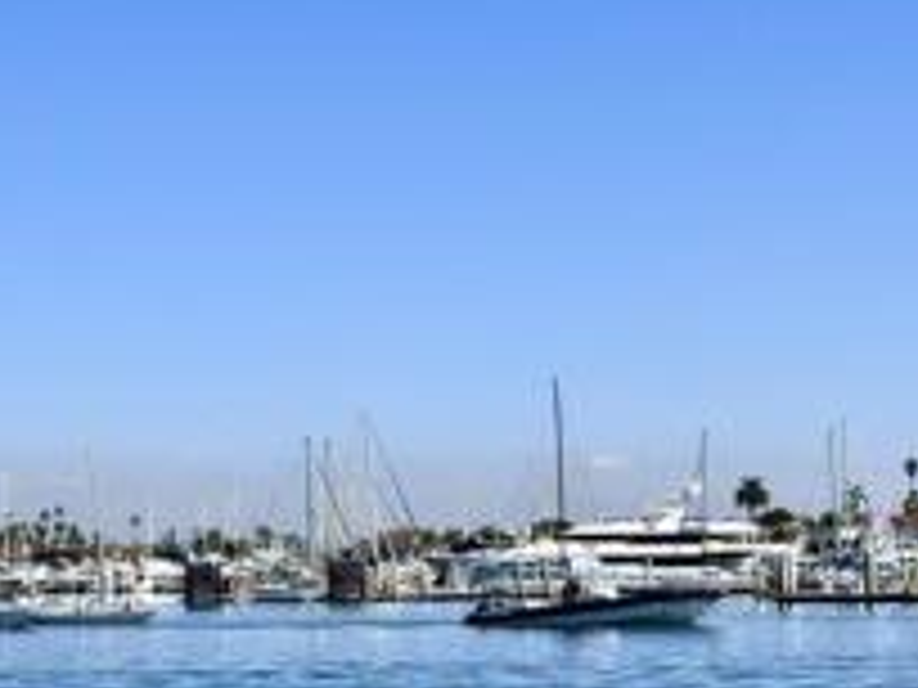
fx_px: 2493
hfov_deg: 20.7
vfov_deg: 15.7
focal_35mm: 94
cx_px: 234
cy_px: 355
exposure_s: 1/5208
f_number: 1.78
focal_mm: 6.76
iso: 64
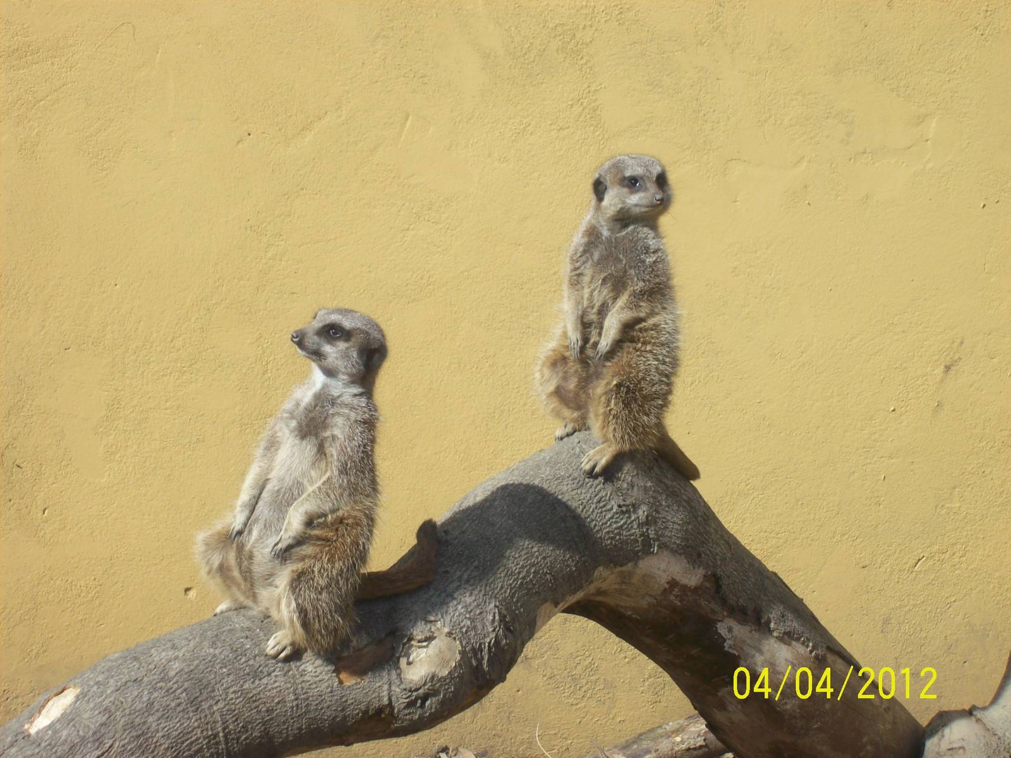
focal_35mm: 108
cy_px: 379
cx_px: 506
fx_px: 3154
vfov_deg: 13.7
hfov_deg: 18.2
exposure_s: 1/541
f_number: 4.8
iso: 80
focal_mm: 18
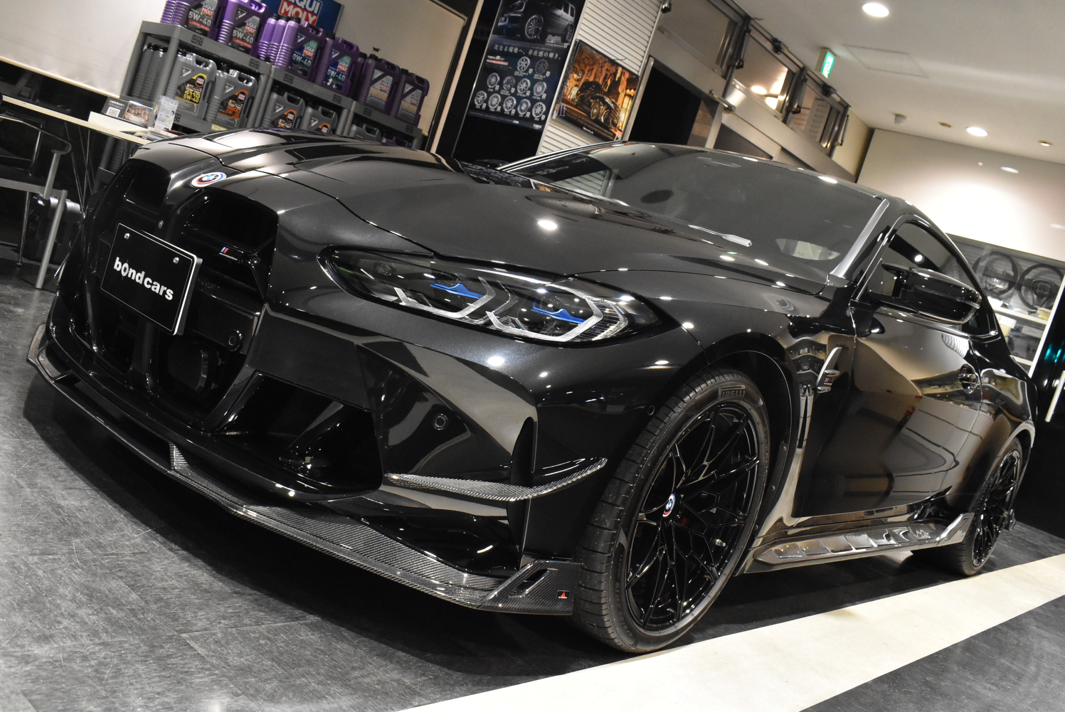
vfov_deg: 40.0
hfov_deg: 57.2
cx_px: 532
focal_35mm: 33
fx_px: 977
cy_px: 356
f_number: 8
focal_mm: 22
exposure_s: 1/40
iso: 3600
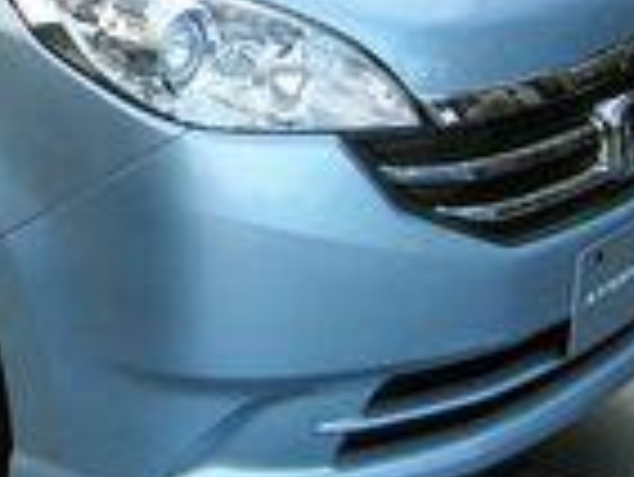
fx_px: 1815
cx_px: -108
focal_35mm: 99
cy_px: -14
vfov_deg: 14.7
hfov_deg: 18.8
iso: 162
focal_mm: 7.5
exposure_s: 1/72.8
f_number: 2.7
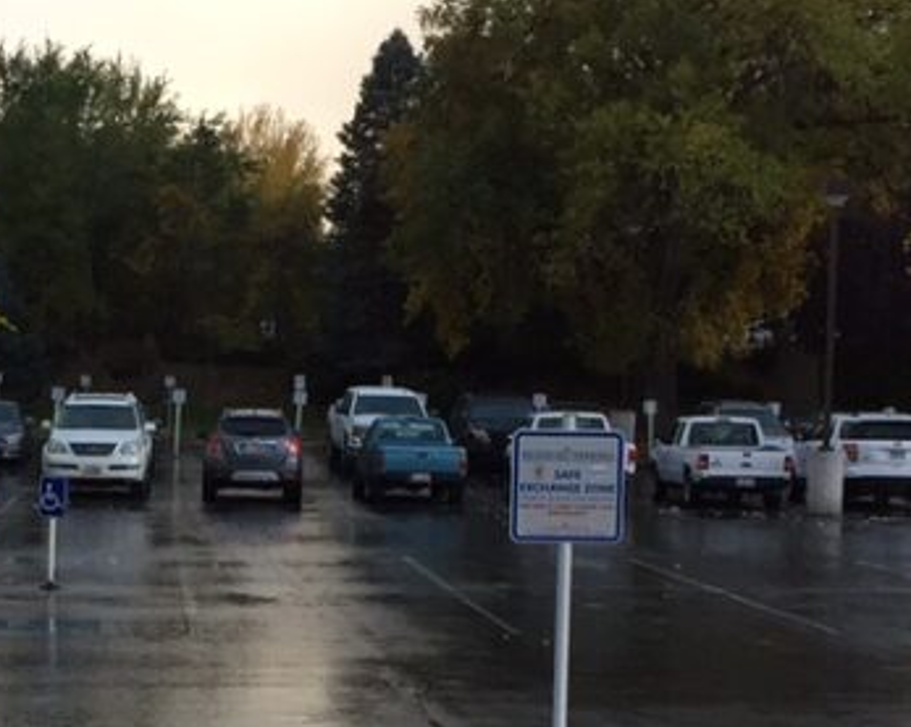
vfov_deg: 15.5
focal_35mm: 98
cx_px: 197
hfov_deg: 19.4
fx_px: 2640
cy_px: 675
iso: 32
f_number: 2.2
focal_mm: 4.15
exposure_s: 1/40
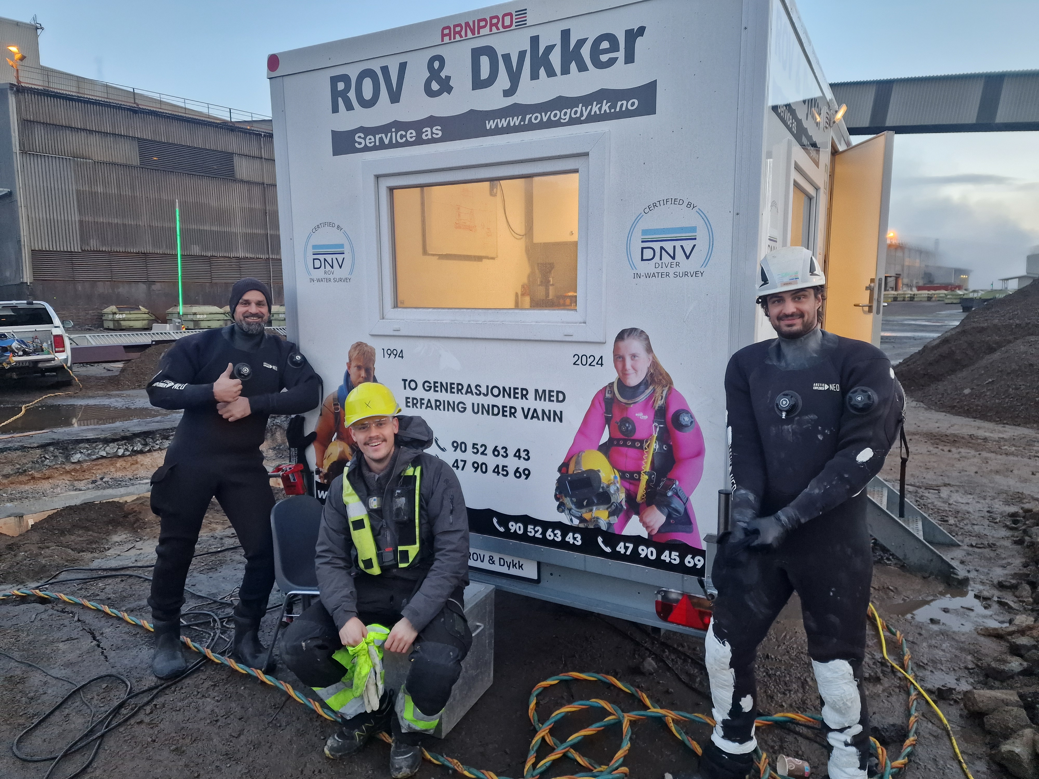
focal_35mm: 23
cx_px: 520
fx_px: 690
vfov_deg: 58.9
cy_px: 390
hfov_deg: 73.9
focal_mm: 6.4
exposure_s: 1/100
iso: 400
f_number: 1.8
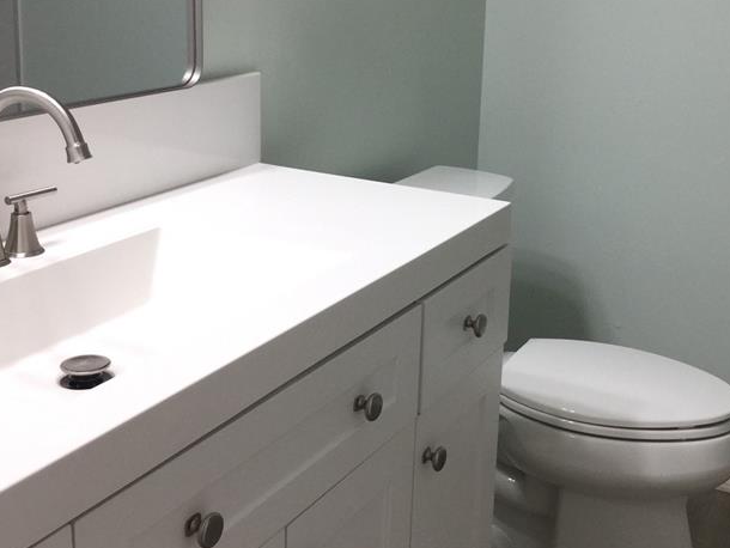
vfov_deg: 27.9
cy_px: 202
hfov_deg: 36.6
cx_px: 450
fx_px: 1097
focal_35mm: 52
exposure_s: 1/60
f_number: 2.4
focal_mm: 3.3
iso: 32
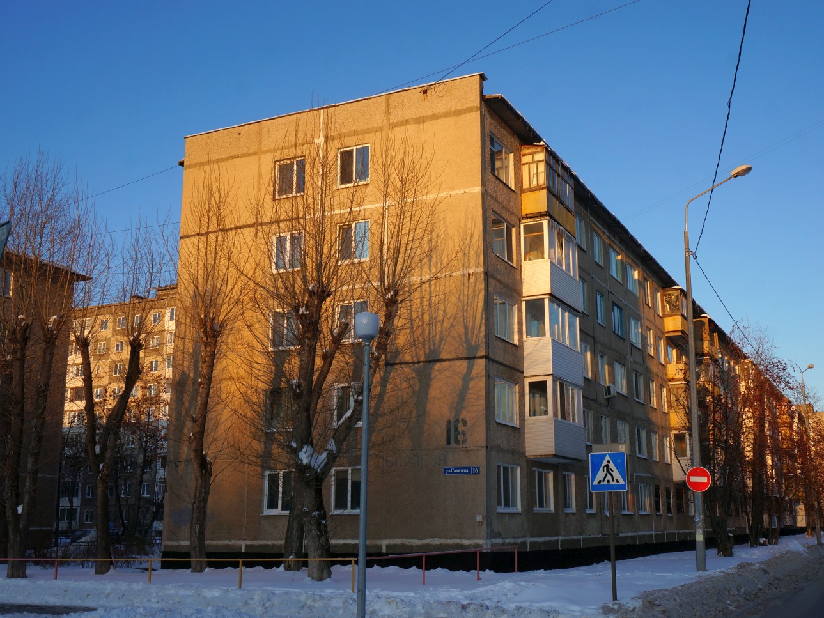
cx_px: 473
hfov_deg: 48.2
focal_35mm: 39
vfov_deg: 37.2
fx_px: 918
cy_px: 317
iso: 100
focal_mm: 23
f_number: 10
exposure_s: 1/80
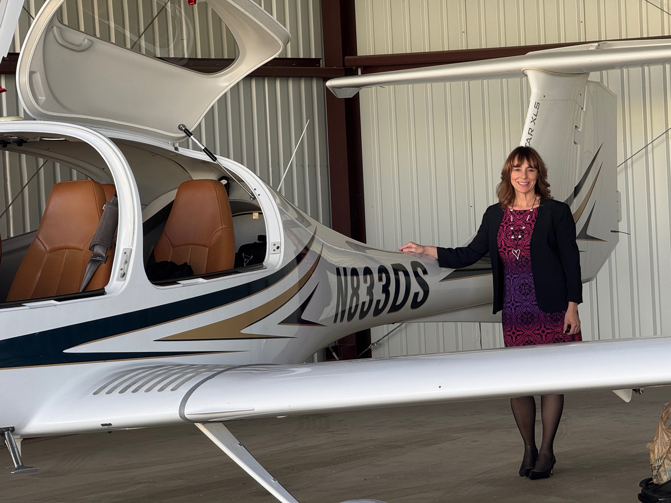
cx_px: 336
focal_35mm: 120
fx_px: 2326
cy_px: 252
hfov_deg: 16.4
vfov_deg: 12.3
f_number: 2.8
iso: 50
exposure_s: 1/133
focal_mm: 15.66
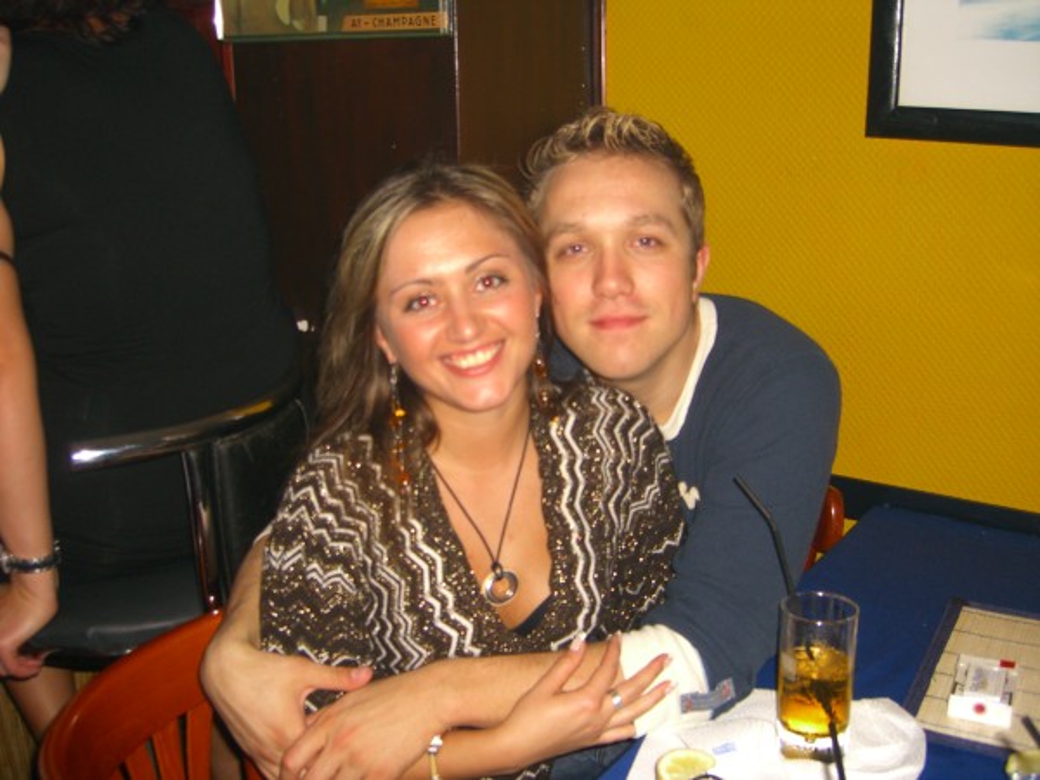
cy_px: 390
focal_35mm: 38
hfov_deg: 49.0
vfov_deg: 37.7
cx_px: 520
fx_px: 1142
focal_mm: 7.9
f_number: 2.8
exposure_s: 1/60
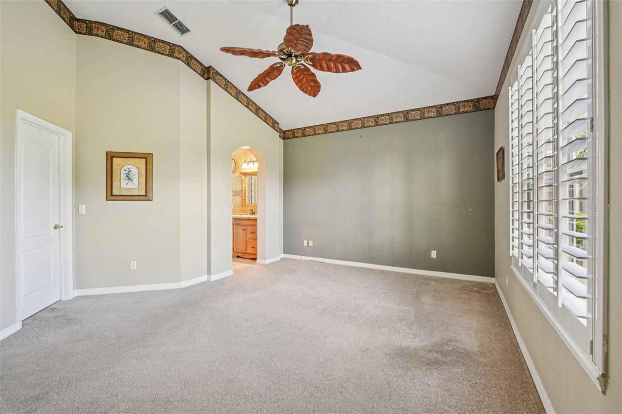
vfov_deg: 73.7
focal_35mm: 16
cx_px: 311
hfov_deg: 96.7
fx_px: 276
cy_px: 207
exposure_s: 1/5
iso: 400
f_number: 8
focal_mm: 16
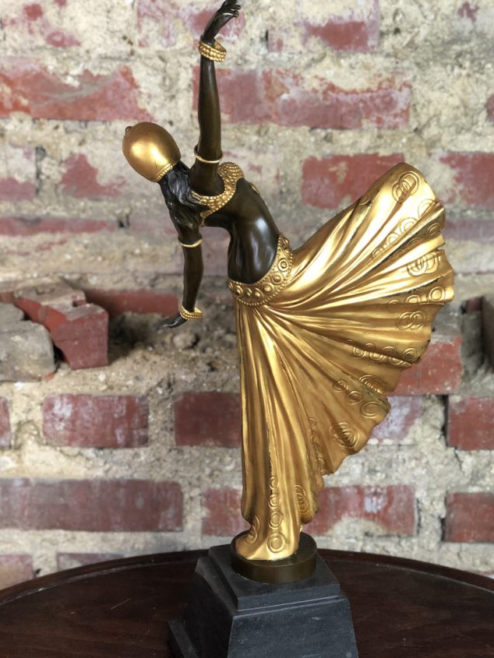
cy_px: 347
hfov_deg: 23.3
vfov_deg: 30.7
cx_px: 273
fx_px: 1198
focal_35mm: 63
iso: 100
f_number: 2.4
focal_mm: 6
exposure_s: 1/50
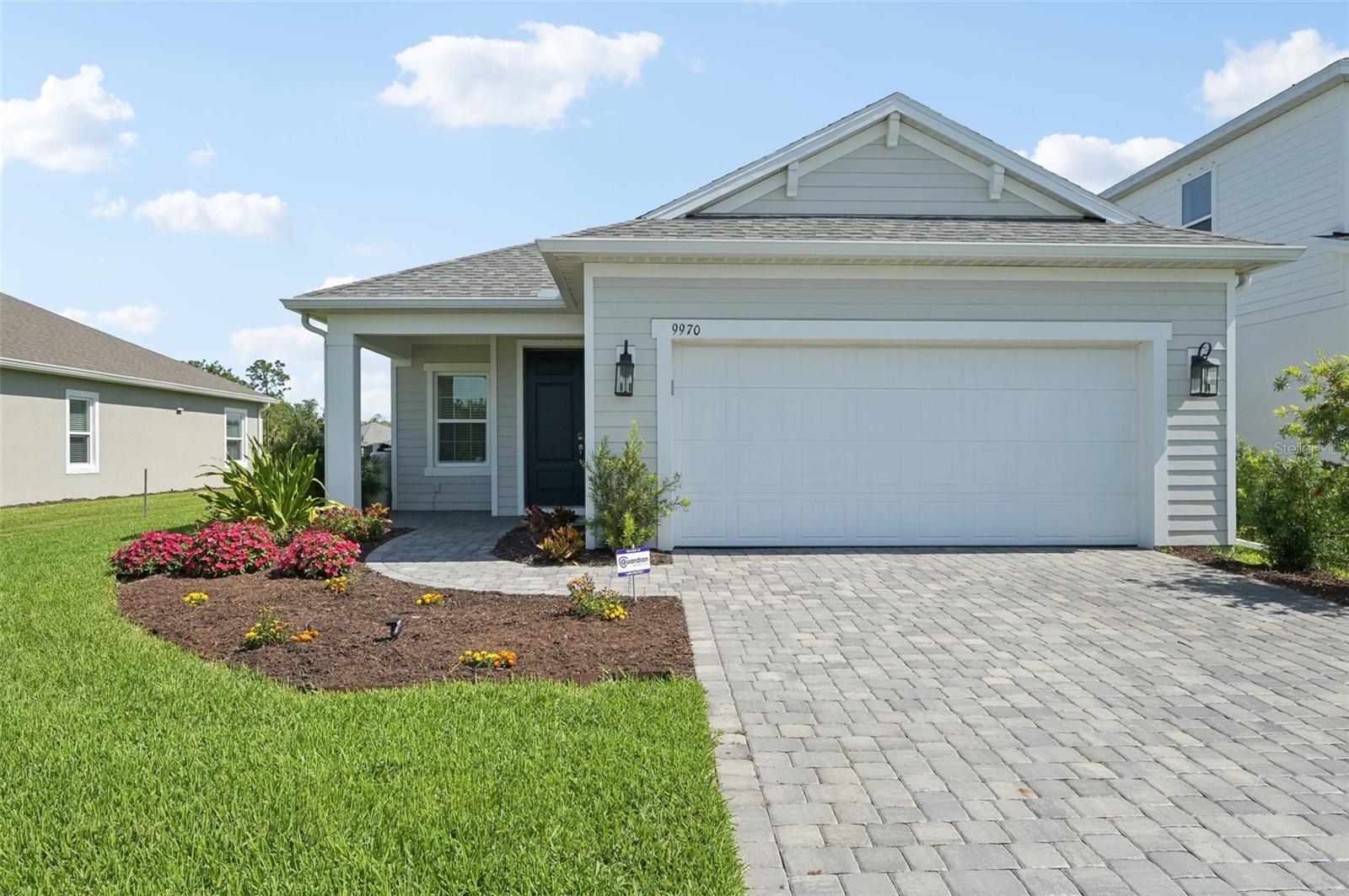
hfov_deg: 78.6
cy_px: 448
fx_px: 823
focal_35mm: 22
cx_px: 674
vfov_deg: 57.1
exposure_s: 1/1250
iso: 400
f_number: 8
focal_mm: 22
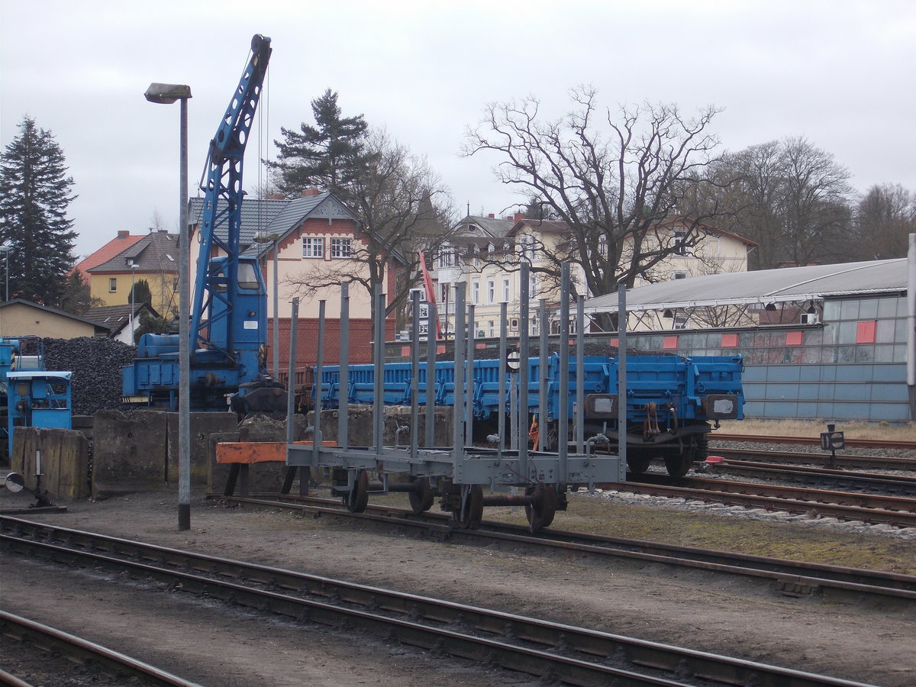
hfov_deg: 19.8
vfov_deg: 14.9
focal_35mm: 99
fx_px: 2620
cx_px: 458
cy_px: 344
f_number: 5.5
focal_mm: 17.6
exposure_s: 1/160
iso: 80
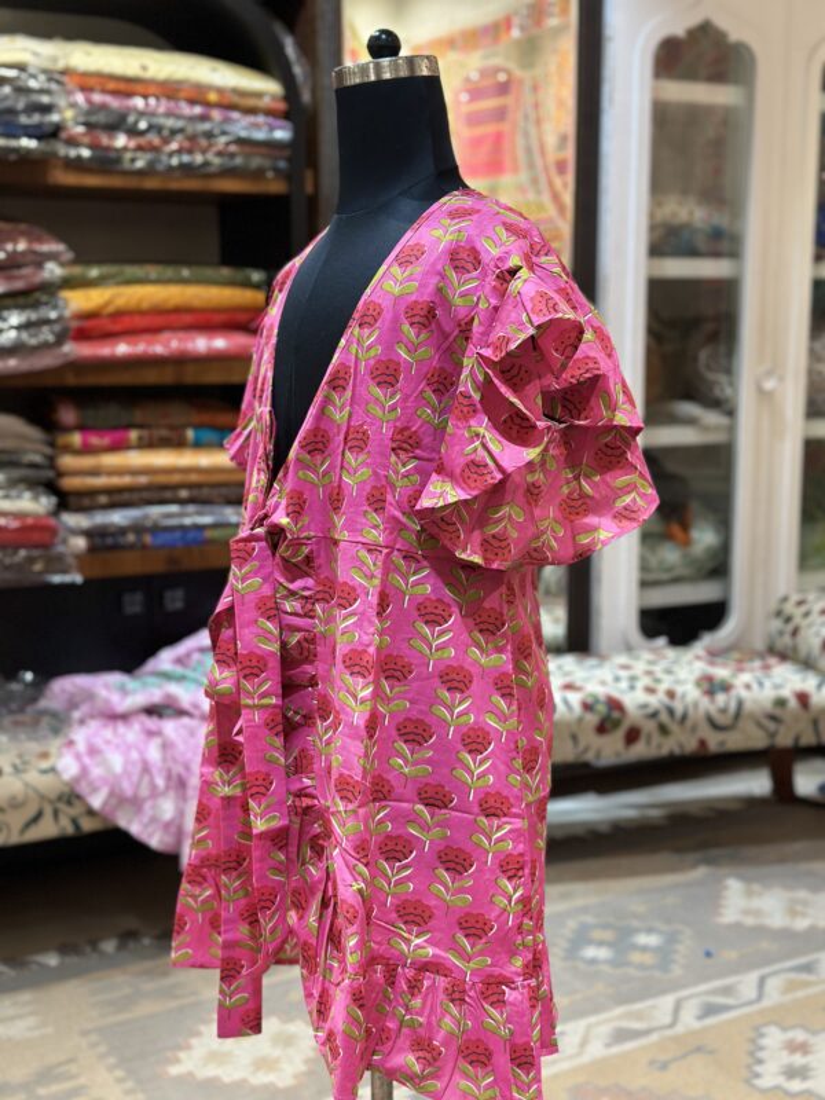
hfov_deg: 30.3
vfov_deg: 39.7
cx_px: 412
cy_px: 550
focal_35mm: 48
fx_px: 1525
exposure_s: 1/100
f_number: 1.78
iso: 250
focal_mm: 6.86
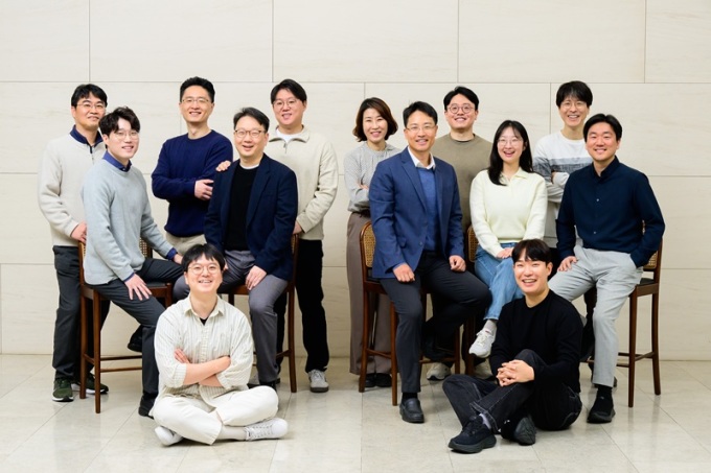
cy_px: 236
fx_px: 1185
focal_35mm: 60
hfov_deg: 33.4
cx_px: 356
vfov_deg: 22.6
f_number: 9.5
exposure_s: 1/125
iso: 1600
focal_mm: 60
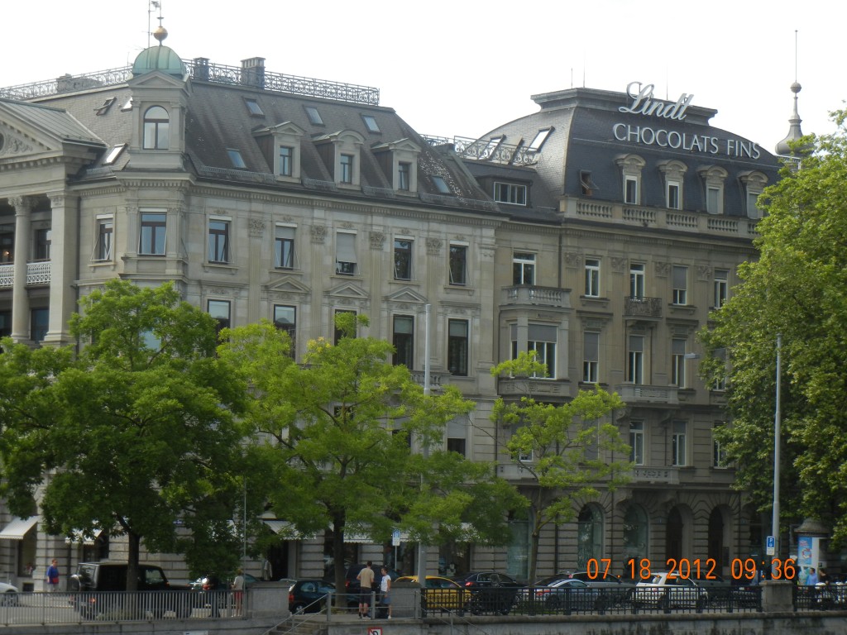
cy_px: 318
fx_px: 2496
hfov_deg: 19.3
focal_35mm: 102
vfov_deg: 14.5
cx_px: 424
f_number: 4.5
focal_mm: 18.3
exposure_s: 1/429
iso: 160
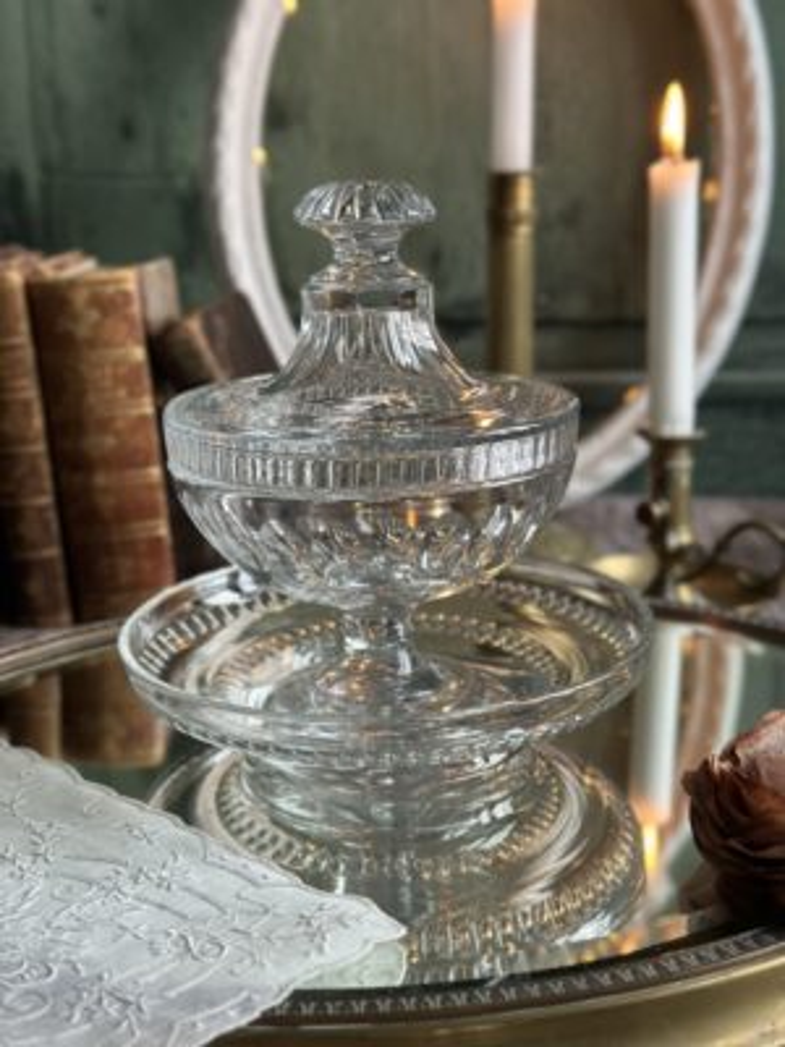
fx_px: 1451
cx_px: 392
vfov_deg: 39.7
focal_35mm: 48
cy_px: 524
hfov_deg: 30.3
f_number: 1.78
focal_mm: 6.86
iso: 125
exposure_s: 1/75
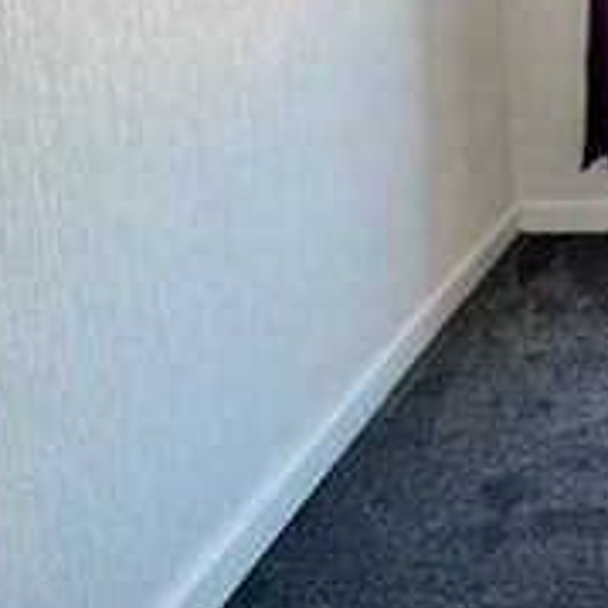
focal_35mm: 45
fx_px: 894
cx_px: 870
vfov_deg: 32.5
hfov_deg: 27.9
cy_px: -76
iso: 125
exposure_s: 1/99
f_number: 1.8
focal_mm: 1.57
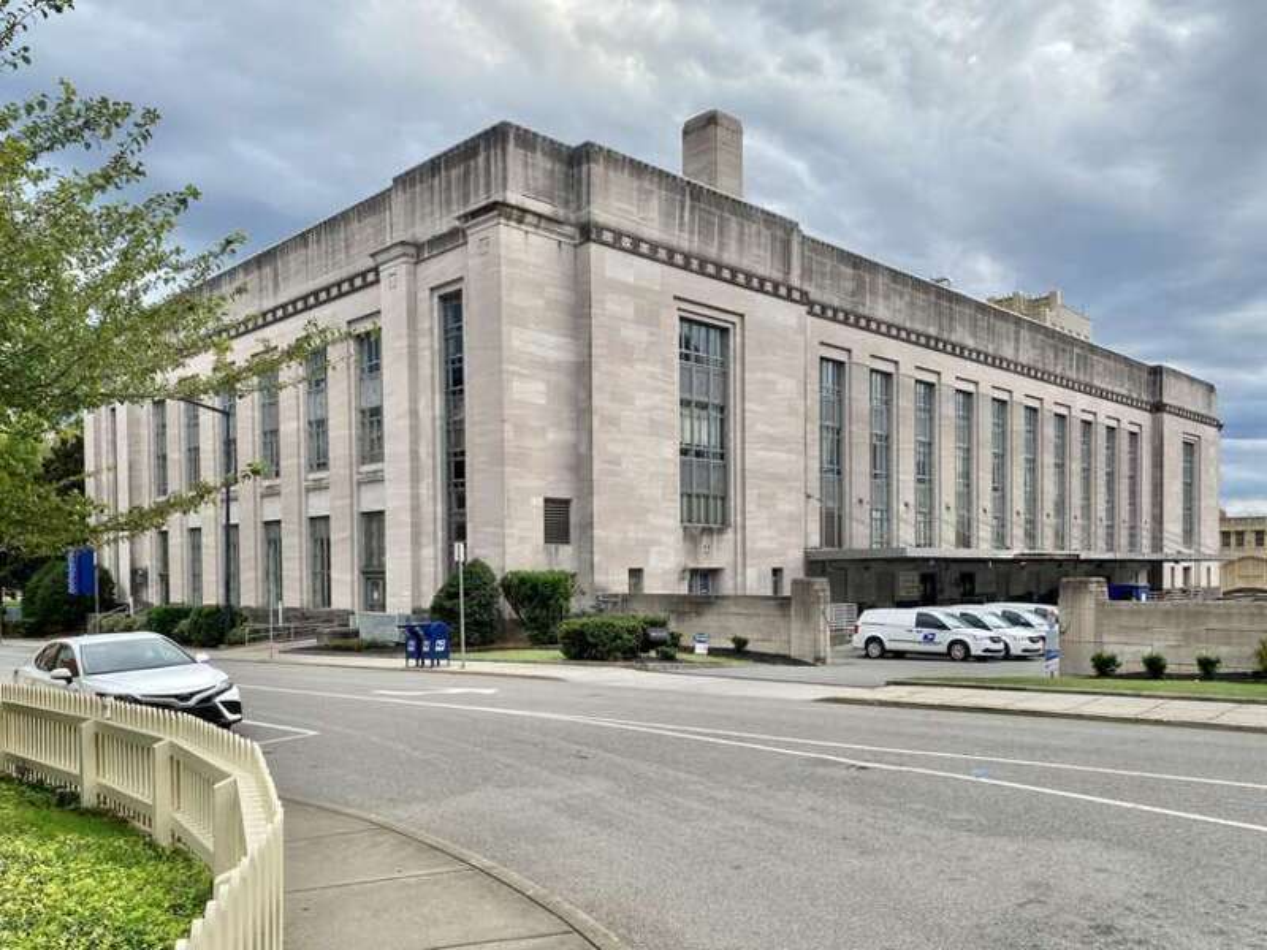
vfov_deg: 53.1
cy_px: 475
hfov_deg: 67.3
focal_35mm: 26
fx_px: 952
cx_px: 634
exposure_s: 1/852
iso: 32
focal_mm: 4.25
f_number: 1.8
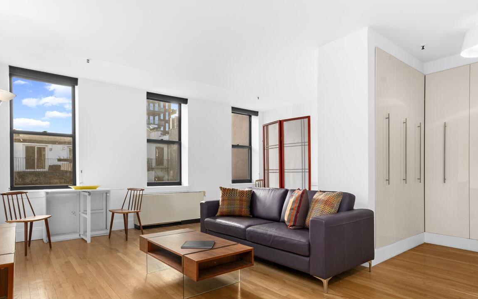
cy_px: 165
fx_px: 261
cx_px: 229
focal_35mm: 20
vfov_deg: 59.5
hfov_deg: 85.0
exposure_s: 1/1.67
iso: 200
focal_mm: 10
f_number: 10
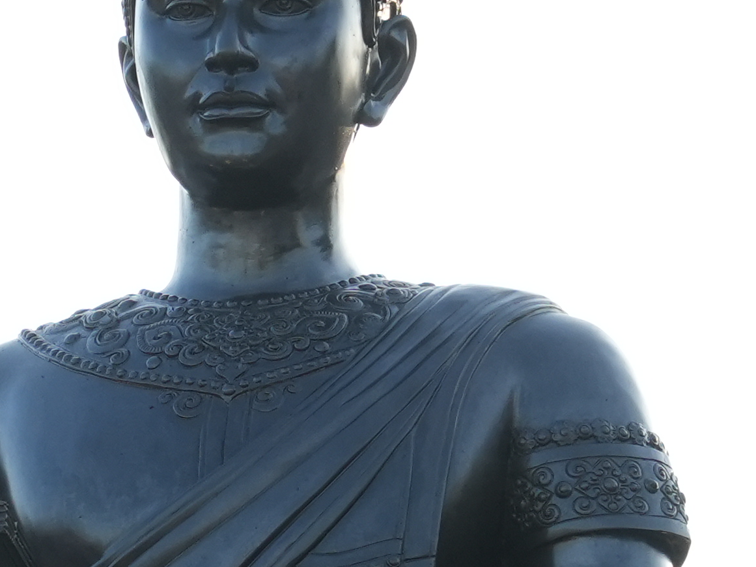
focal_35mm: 737
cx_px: 174
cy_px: 667
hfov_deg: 2.7
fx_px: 16097
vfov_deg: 2.0
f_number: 5
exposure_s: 1/800
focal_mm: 127
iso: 800
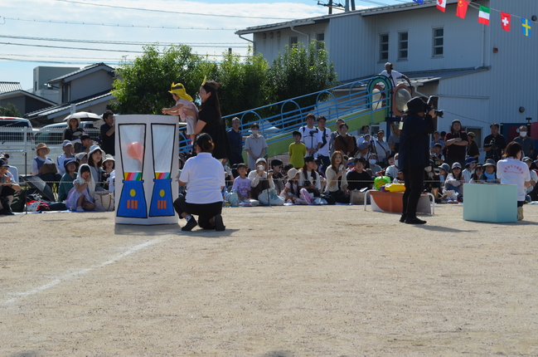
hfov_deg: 24.7
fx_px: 1230
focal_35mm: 82
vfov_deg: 16.5
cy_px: 178
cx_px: 269
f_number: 9
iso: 100
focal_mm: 55
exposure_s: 1/320
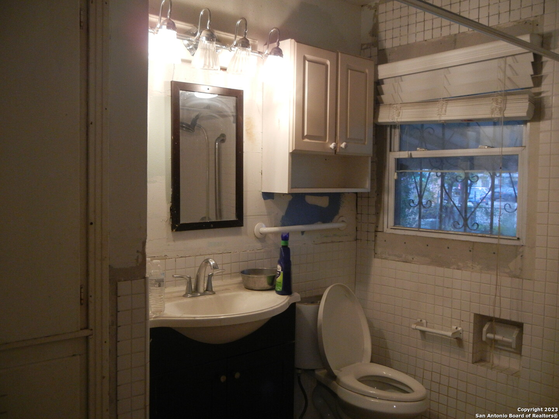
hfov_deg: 54.0
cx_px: 280
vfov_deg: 41.8
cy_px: 210
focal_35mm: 34
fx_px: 549
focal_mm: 6.2
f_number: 3.6
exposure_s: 1/30
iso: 571
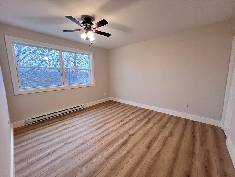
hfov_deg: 106.2
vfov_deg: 89.9
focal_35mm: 13
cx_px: 118
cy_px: 88
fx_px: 88
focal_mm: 1.57
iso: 160
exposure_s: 1/120
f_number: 1.8
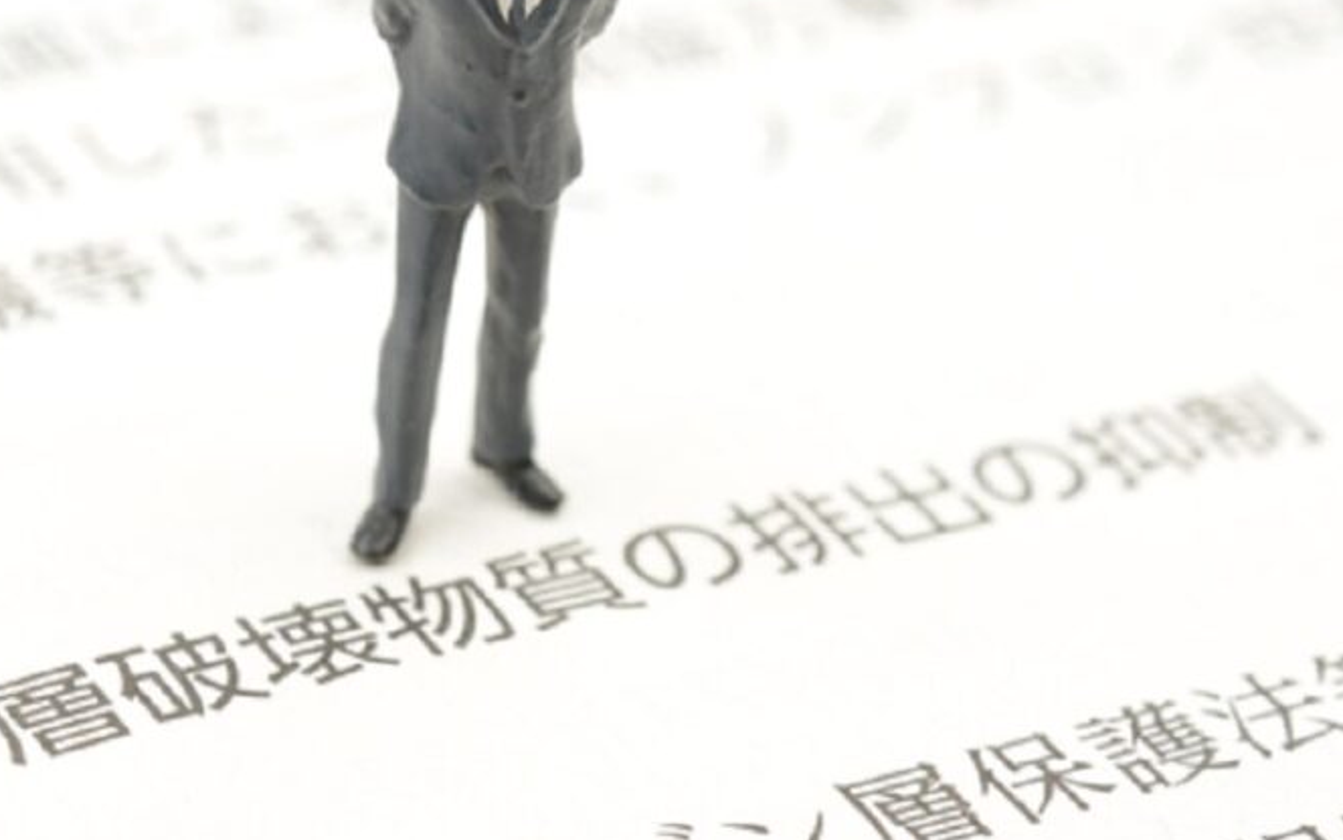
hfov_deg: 14.8
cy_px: 501
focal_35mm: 141
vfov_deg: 9.3
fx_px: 5161
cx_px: 489
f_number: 14
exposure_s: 1/125
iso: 100
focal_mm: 60
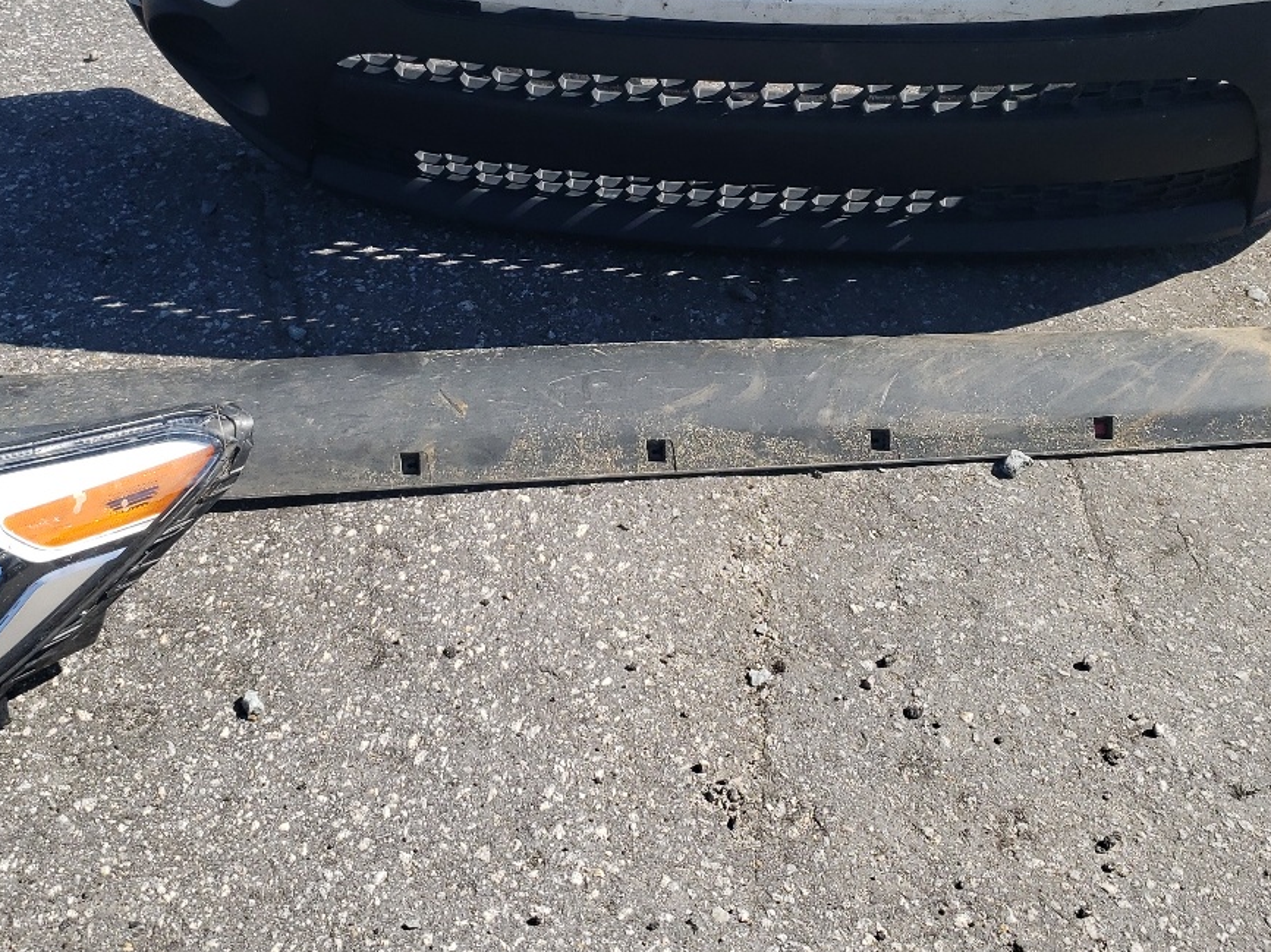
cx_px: 572
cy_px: 302
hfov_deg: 39.6
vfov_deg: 30.0
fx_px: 1762
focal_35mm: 48
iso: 50
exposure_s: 1/2000
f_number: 1.5
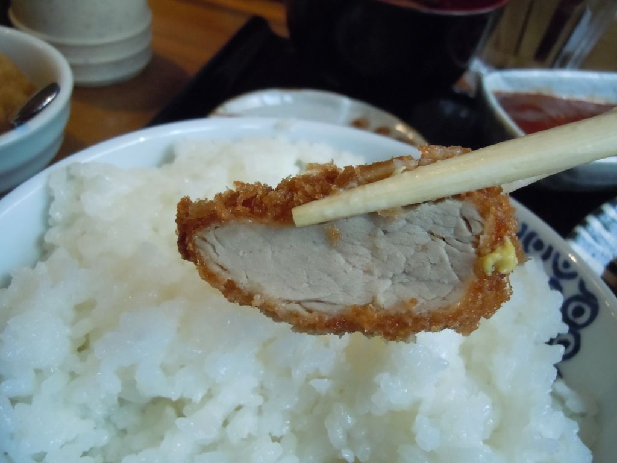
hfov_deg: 55.4
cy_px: 232
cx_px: 308
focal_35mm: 33
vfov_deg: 42.9
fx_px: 588
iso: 800
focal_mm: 5.9
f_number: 4
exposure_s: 1/60
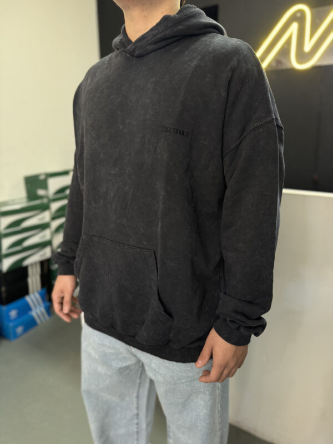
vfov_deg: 71.6
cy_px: 222
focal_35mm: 24
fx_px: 308
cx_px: 166
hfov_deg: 56.8
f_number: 1.78
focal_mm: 6.76
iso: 320
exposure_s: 1/50
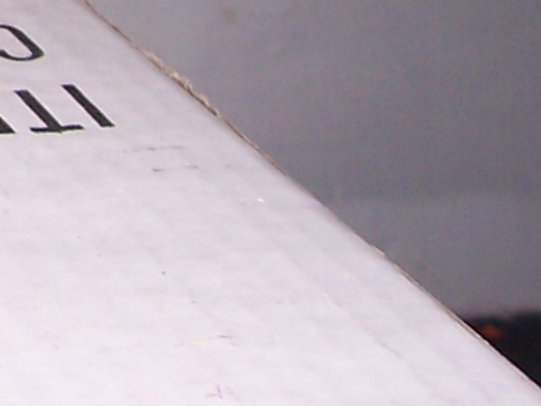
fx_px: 2611
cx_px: -685
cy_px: -427
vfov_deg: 8.4
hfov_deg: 10.5
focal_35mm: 167
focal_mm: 5.6
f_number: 2.7
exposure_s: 1/60
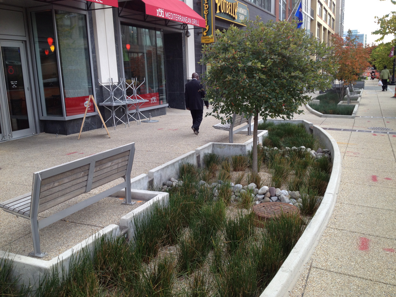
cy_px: 148
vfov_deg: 40.7
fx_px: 400
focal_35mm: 35
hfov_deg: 52.6
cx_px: 198
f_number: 2.4
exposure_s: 1/238
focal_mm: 4.28
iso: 50
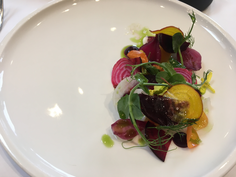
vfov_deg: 48.2
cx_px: 118
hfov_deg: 61.7
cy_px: 88
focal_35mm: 29
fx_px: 198
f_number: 2.2
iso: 25
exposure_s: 1/33
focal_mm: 4.15
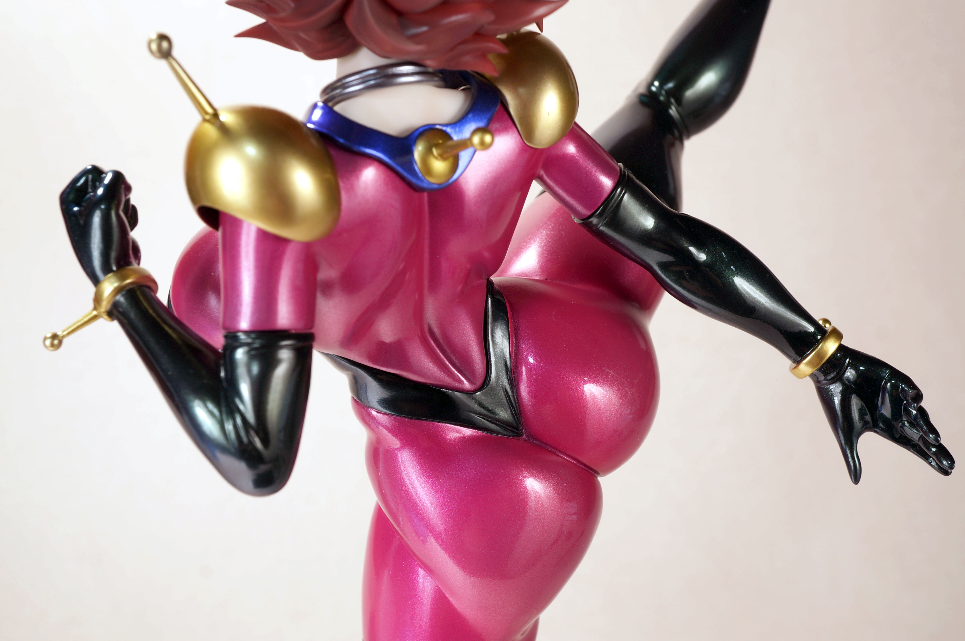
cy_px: 320
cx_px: 482
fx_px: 1205
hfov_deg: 43.6
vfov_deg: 29.8
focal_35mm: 45
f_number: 10
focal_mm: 30
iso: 100
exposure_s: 1/5
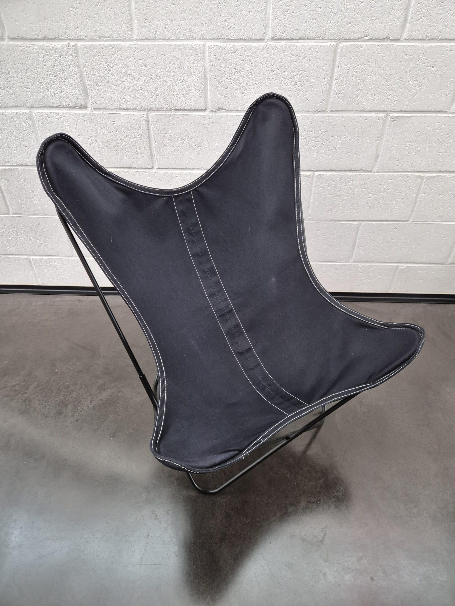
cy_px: 303
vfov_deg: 73.9
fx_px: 403
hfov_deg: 58.9
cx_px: 228
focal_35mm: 23
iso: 640
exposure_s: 1/100
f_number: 1.8
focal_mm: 5.4
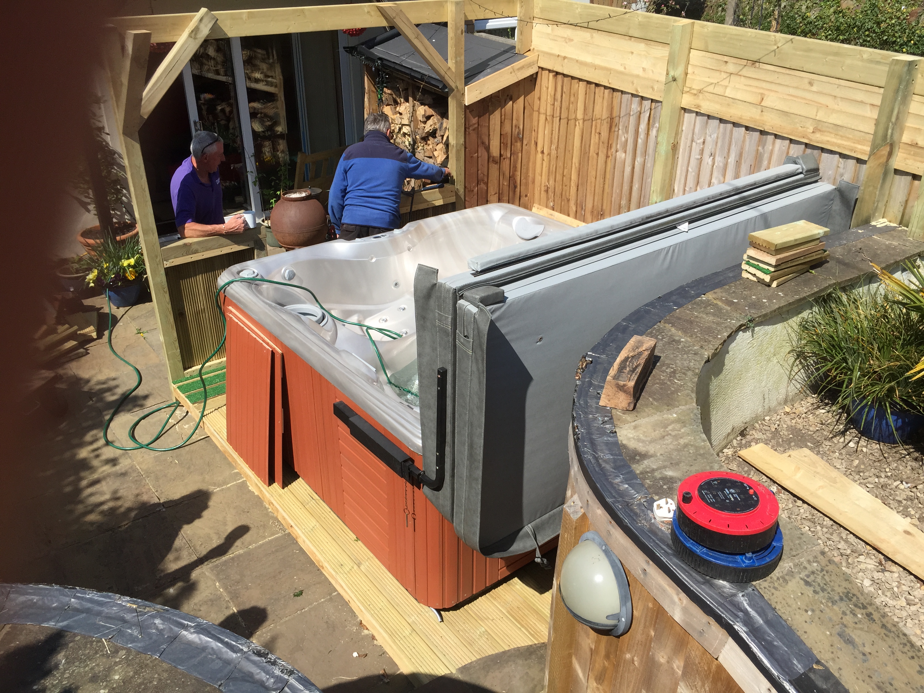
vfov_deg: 48.2
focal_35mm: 29
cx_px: 462
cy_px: 346
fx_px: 774
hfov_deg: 61.7
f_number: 2.2
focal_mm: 4.15
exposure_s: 1/2326
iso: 32
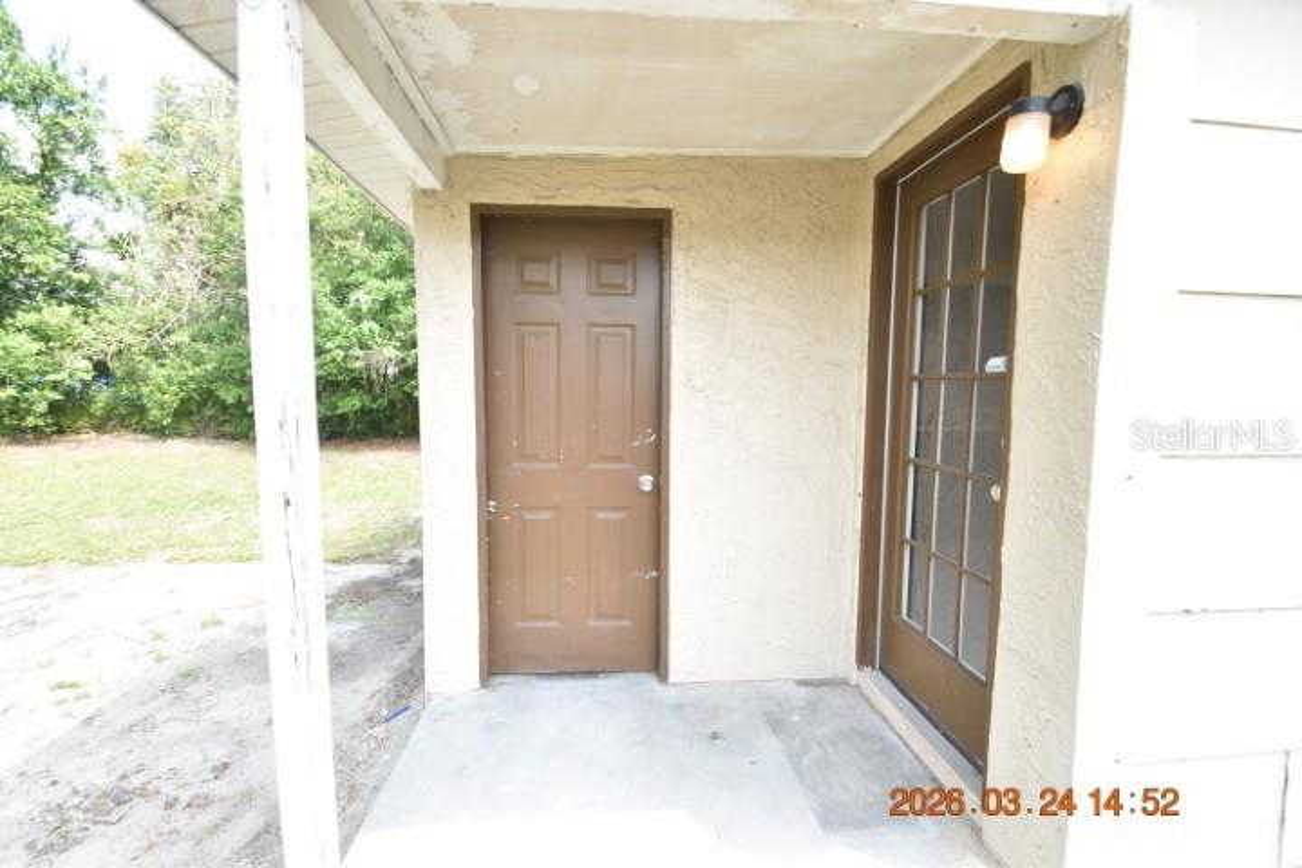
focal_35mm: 15
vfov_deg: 77.3
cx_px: 651
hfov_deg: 100.4
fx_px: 542
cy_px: 434
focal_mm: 10
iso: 400
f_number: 6.7
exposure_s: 1/180
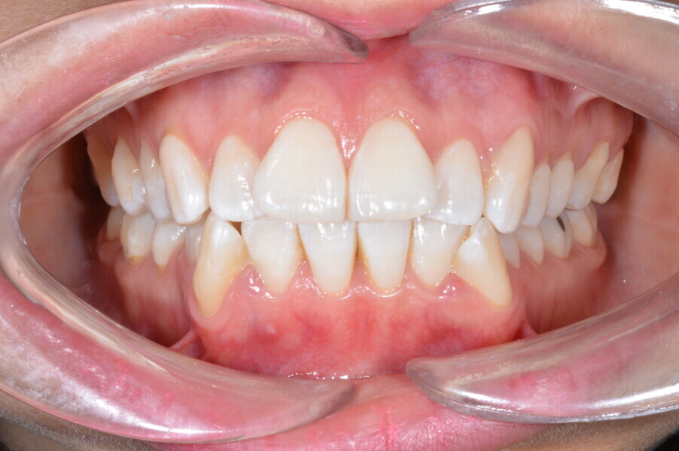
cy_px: 226
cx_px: 340
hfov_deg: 22.6
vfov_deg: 15.2
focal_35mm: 90
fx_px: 1696
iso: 100
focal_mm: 60
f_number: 36
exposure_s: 1/100
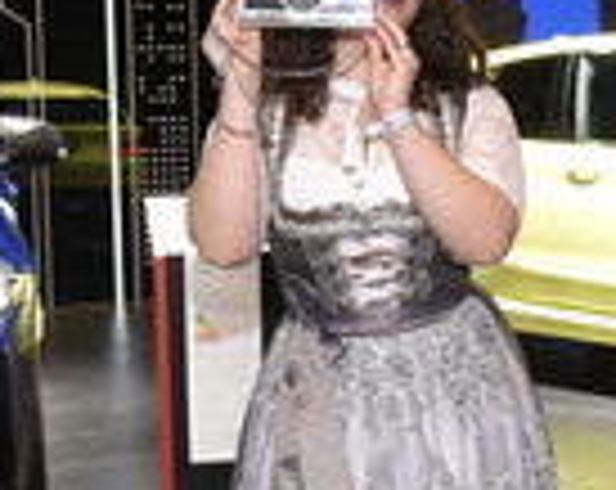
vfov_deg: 15.7
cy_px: 463
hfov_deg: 20.0
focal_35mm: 96
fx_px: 1746
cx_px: 348
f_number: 6.3
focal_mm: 31
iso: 2500
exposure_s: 1/80
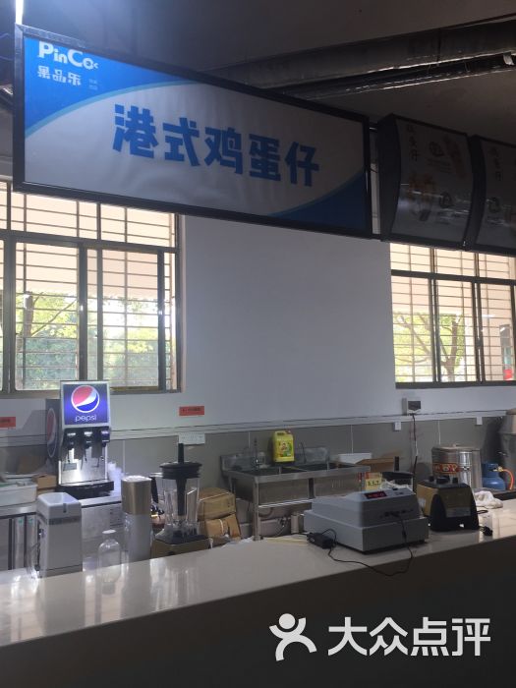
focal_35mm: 29
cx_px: 258
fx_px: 576
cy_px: 344
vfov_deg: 61.7
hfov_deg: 48.2
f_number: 2.2
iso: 32
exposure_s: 1/60
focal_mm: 4.15
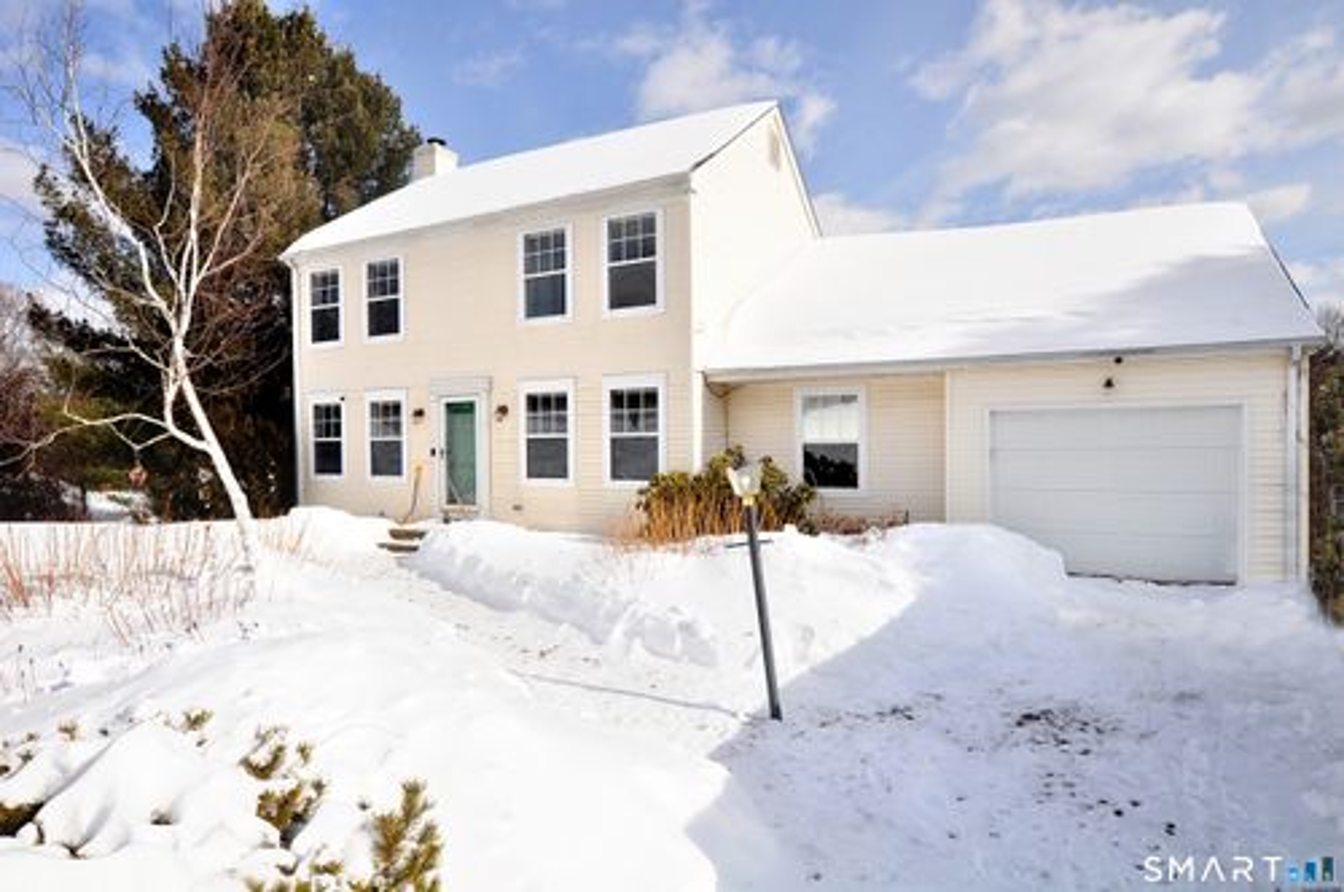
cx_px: 672
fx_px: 727
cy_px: 446
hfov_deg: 85.5
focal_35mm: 20
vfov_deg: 63.1
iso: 200
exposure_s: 1/320
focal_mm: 13
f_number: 11
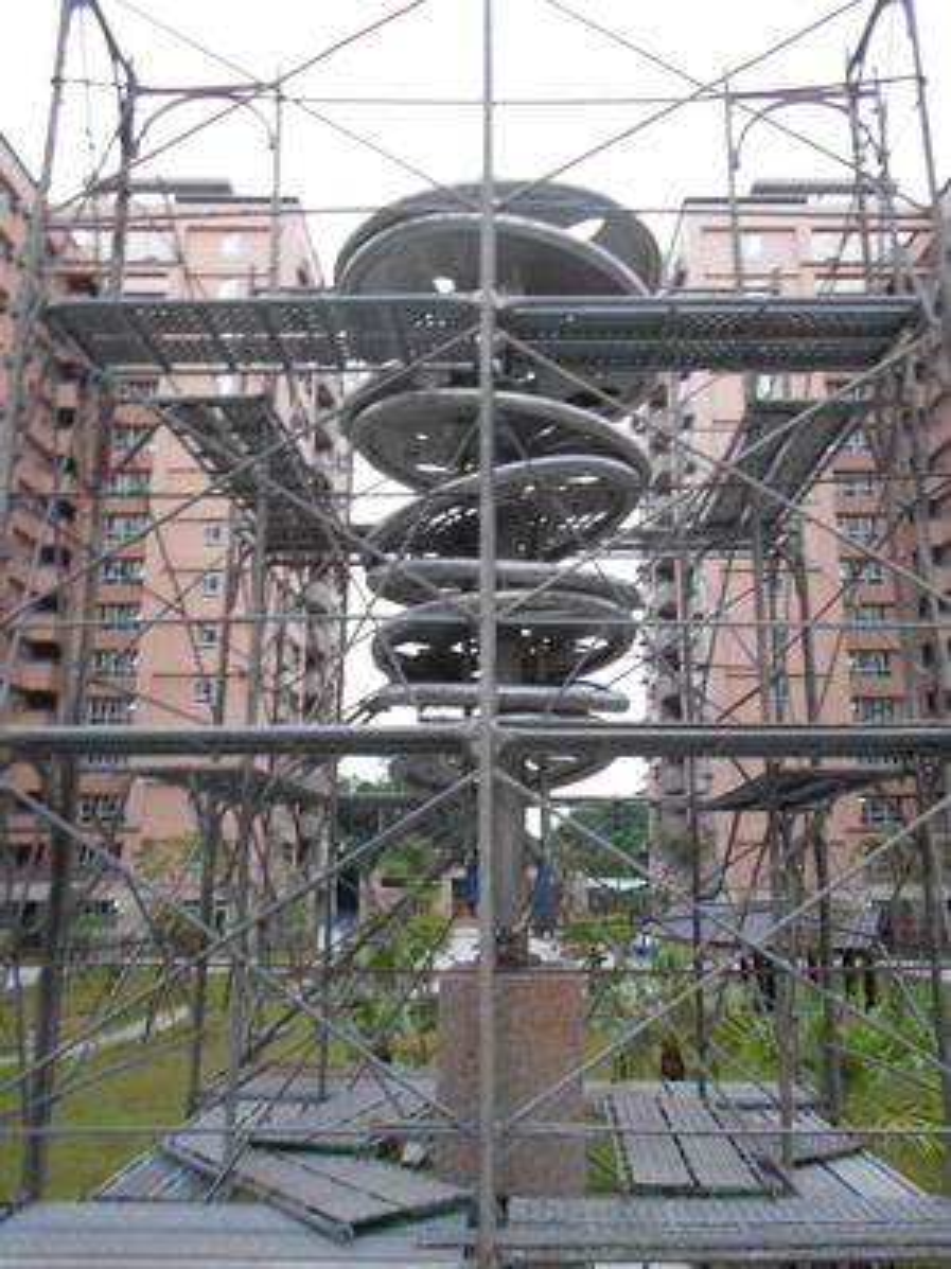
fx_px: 1063
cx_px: 476
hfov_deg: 48.2
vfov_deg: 61.7
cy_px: 634
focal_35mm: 29
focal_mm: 5.1
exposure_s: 1/10
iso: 400
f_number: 3.4
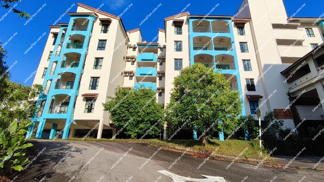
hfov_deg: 92.6
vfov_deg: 60.2
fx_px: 155
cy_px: 67
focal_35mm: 18
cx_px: 159
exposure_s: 1/1968
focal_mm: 1.65
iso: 50
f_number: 2.2
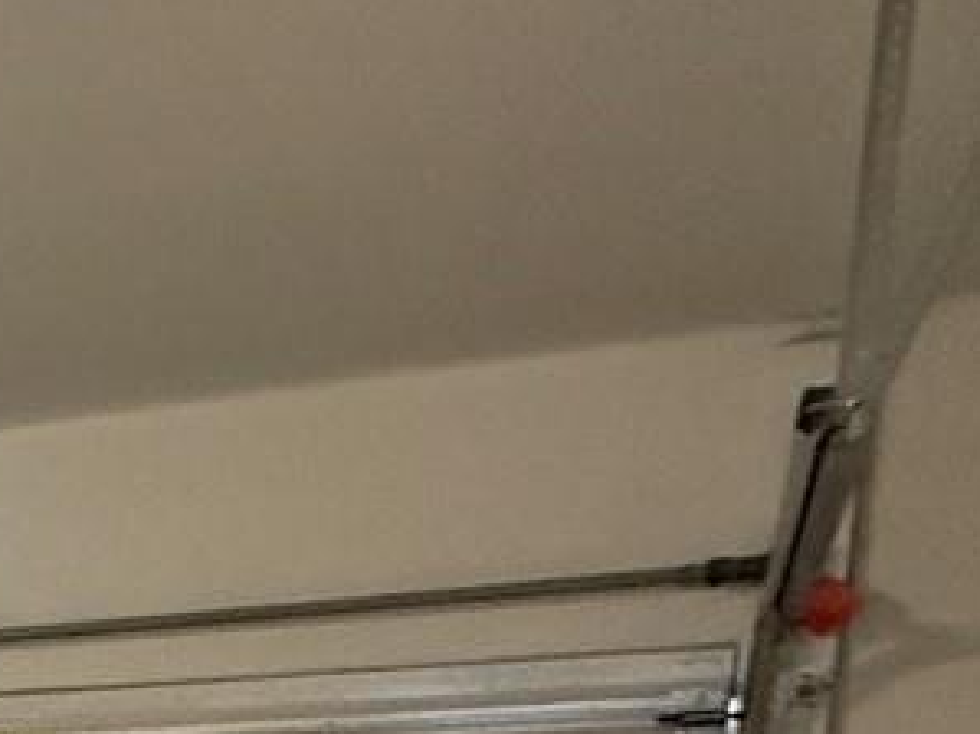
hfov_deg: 16.3
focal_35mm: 75
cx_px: -1203
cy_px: 1216
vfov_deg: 17.0
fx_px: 2122
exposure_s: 1/60
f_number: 2.2
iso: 800
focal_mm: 2.22
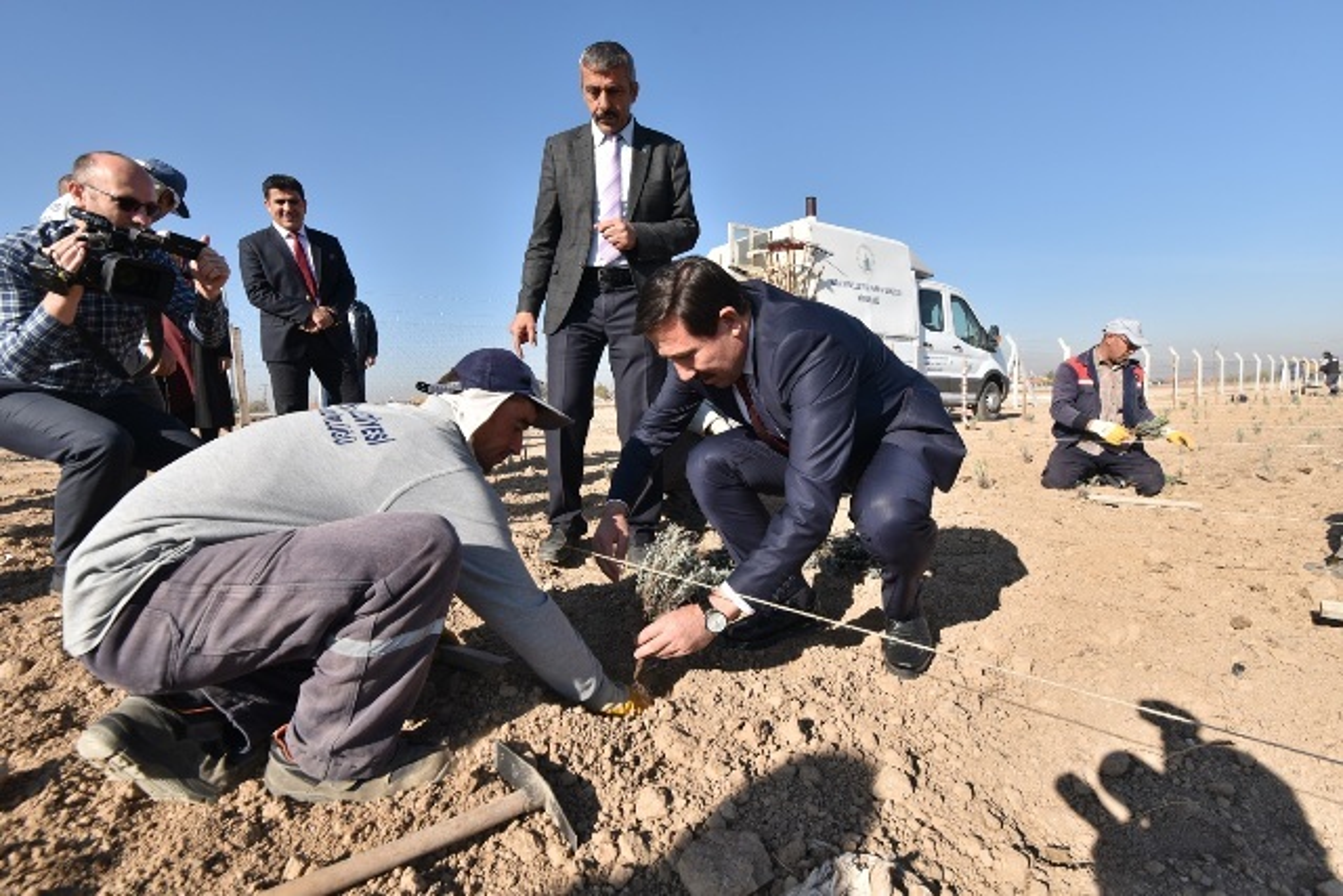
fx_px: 634
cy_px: 448
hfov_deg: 93.3
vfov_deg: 70.5
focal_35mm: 17
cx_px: 672
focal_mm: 17
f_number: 9
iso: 100
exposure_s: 1/160
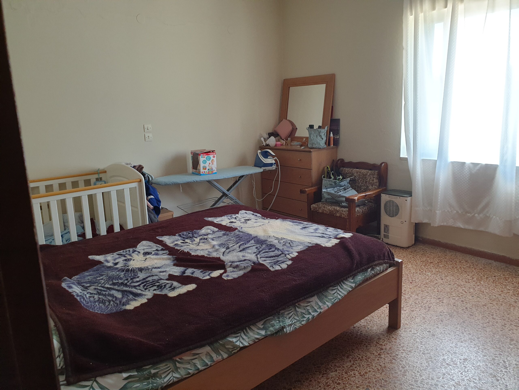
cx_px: 260
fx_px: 390
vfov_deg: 53.1
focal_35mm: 26
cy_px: 195
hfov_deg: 67.3
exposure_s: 1/43
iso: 250
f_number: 2.4
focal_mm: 4.3
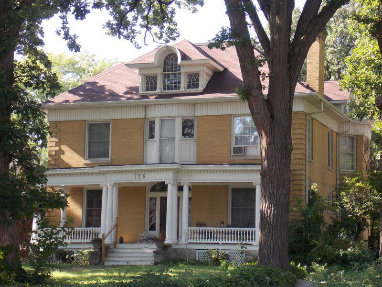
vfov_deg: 18.9
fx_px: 861
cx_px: 191
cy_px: 144
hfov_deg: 25.0
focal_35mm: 78
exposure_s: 1/60
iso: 80
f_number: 4.3
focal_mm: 13.9
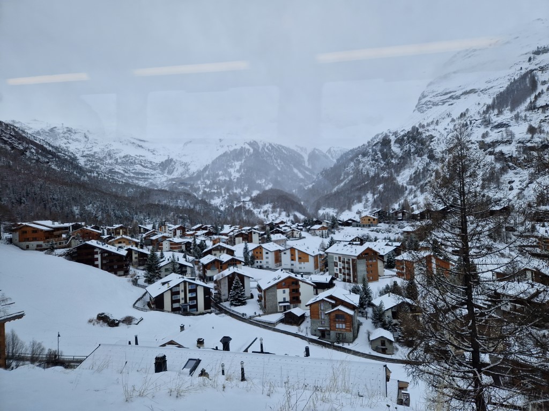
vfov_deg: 58.9
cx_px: 274
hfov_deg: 73.9
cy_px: 206
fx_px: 365
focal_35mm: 23
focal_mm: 5.4
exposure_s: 1/1844
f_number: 1.8
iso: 50
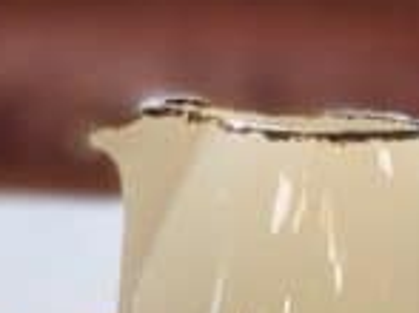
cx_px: 74
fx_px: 3423
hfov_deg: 7.0
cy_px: 199
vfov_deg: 5.2
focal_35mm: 283
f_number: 2.4
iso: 500
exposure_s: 1/25
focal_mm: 6
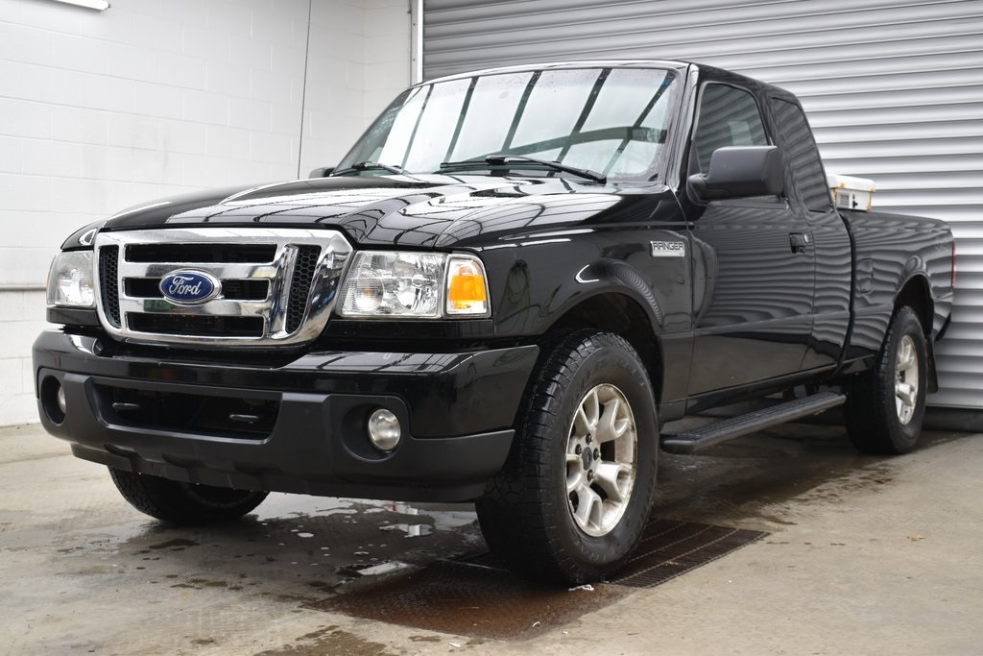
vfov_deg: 28.1
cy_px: 328
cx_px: 492
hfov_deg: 41.1
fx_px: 1311
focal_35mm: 48
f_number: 5
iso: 400
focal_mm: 32
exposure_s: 1/100
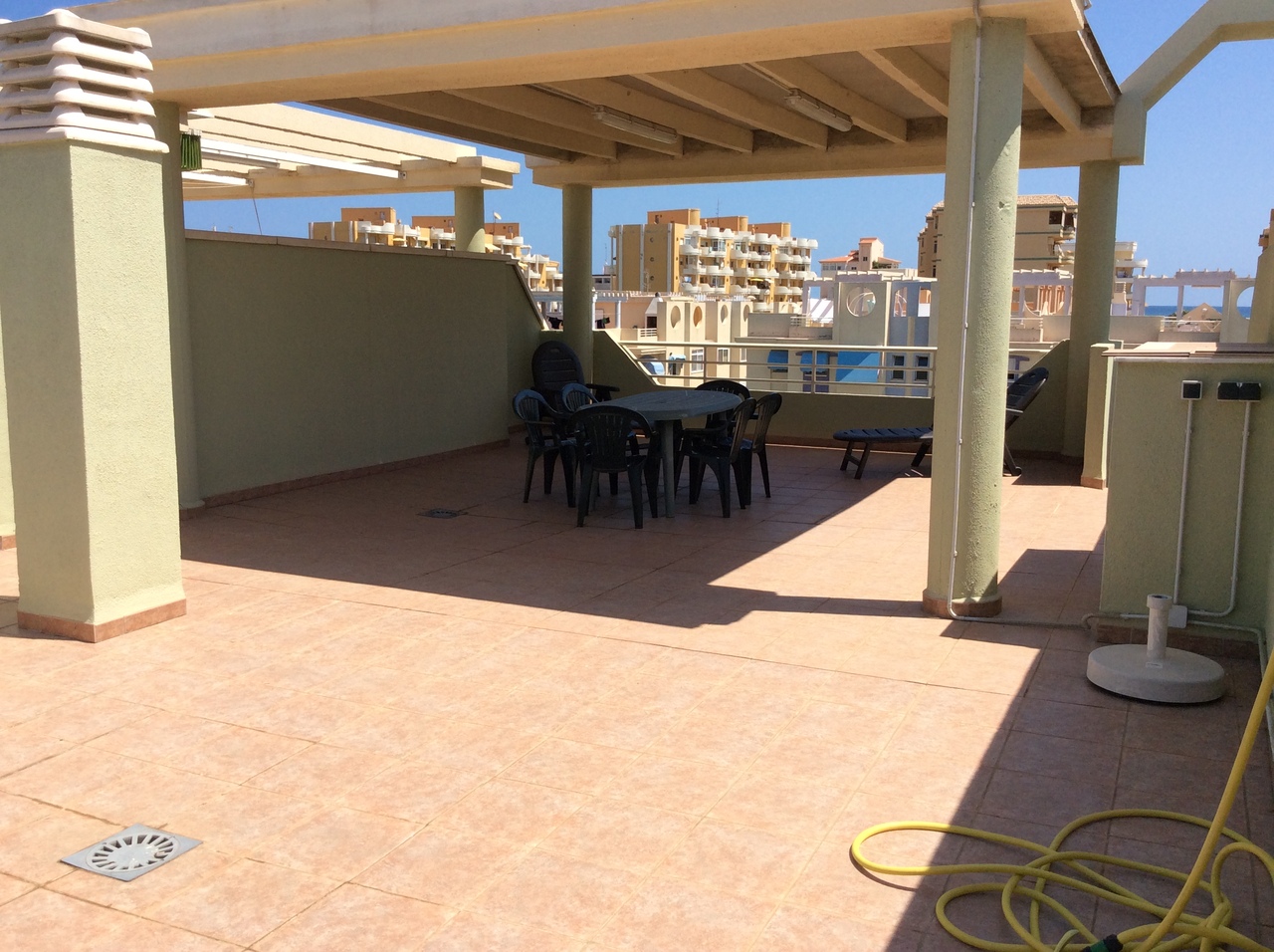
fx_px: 1213
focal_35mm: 33
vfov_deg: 42.8
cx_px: 637
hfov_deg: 55.4
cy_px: 476
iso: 32
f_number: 2.4
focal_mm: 3.3
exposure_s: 1/1634
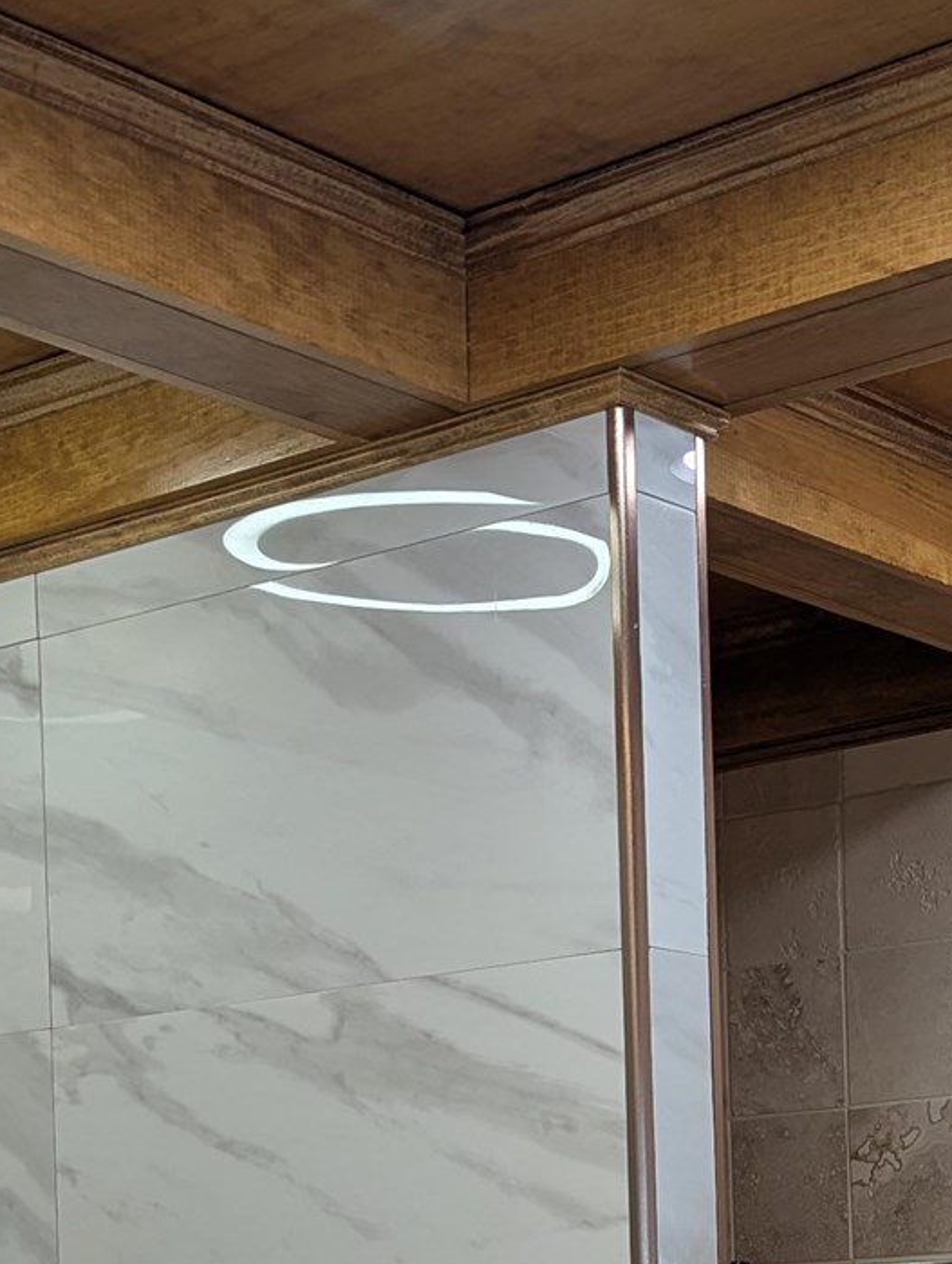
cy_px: 1479
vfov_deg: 22.9
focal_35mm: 79
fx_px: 2890
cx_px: 1082
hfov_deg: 18.0
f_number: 1.85
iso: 68
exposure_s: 1/120
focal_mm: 6.81
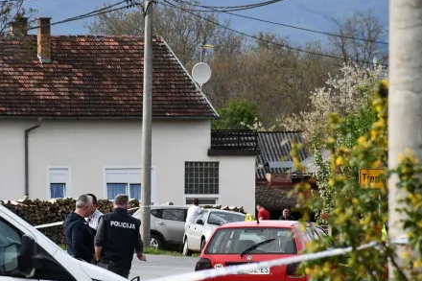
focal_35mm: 363
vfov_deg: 3.8
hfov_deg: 5.7
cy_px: 218
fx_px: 4253
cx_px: 149
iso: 2500
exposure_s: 1/4000
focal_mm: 140
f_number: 8
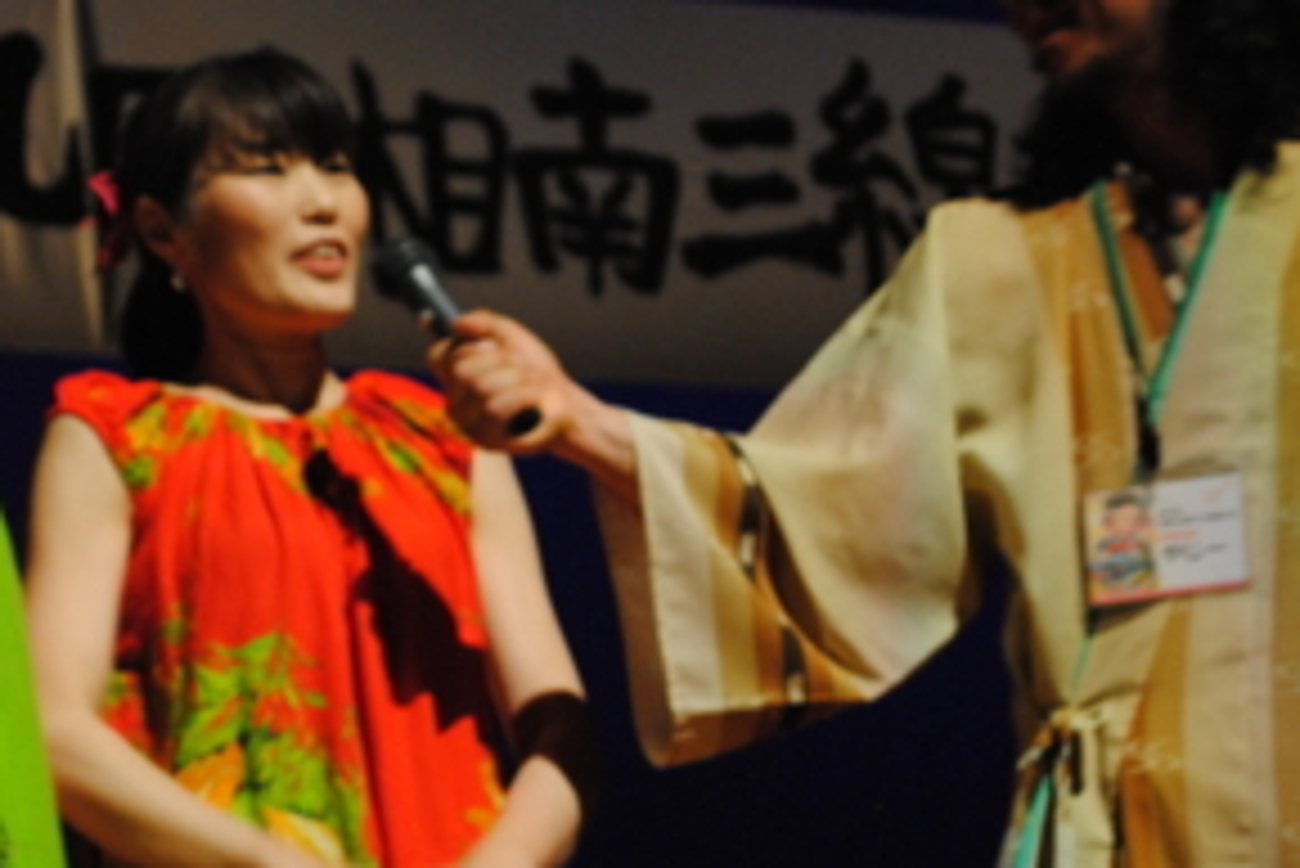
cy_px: 537
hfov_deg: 14.3
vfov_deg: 9.6
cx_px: 441
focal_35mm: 143
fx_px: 5161
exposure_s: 1/15
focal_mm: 55
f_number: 5.6
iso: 900
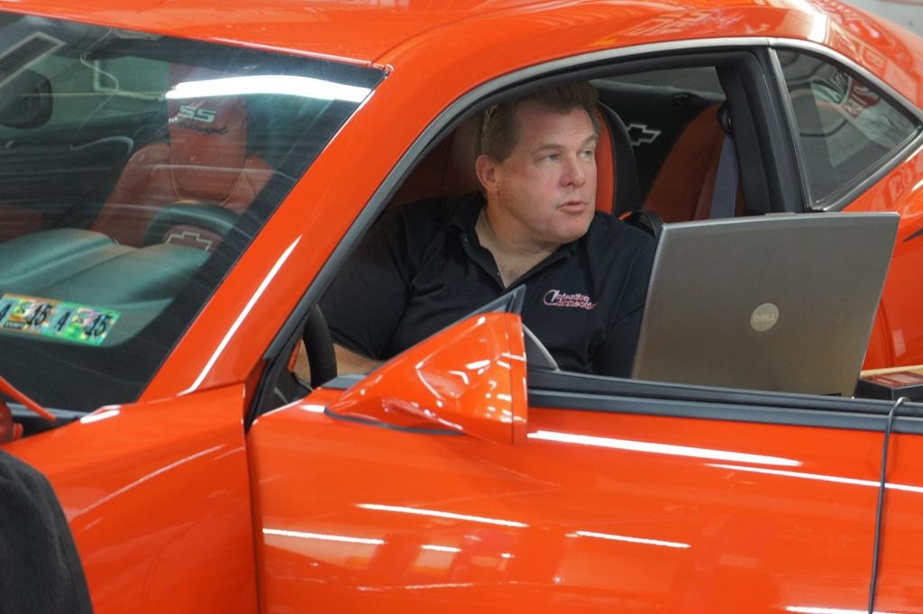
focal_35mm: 82
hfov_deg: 24.6
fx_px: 2113
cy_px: 307
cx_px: 462
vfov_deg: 16.5
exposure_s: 1/20
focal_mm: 55
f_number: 5.6
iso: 1600
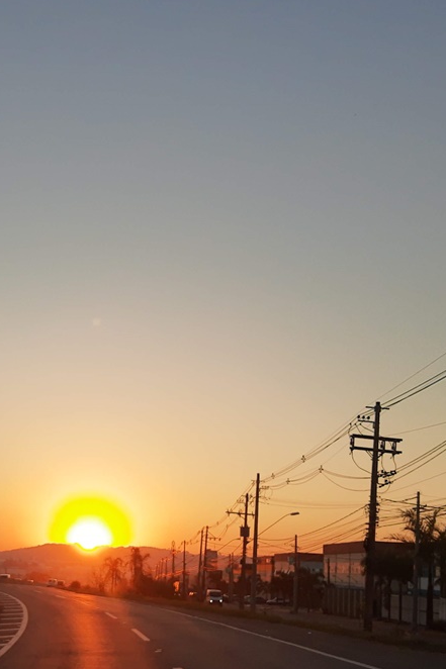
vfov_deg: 39.9
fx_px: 911
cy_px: 438
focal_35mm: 49
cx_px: 93
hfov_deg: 27.0
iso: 50
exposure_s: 1/931
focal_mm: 3.95
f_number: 1.8
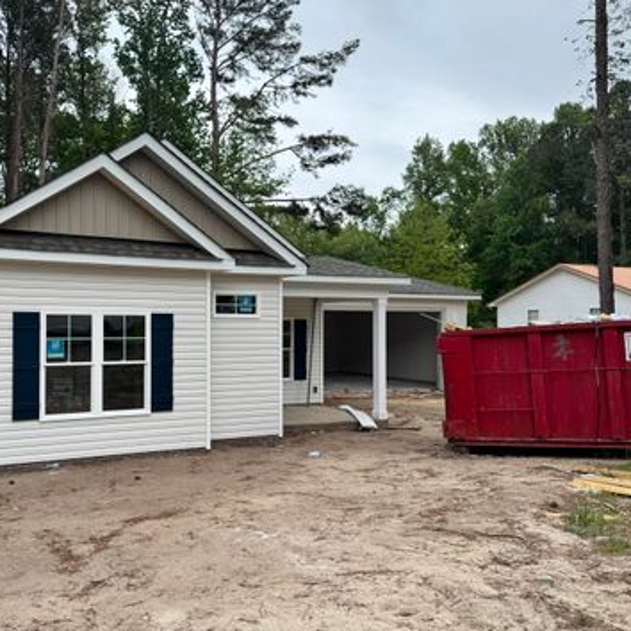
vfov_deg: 54.0
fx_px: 619
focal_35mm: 30
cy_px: 322
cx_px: 207
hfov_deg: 52.9
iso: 80
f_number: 1.78
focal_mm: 6.76
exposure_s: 1/1721
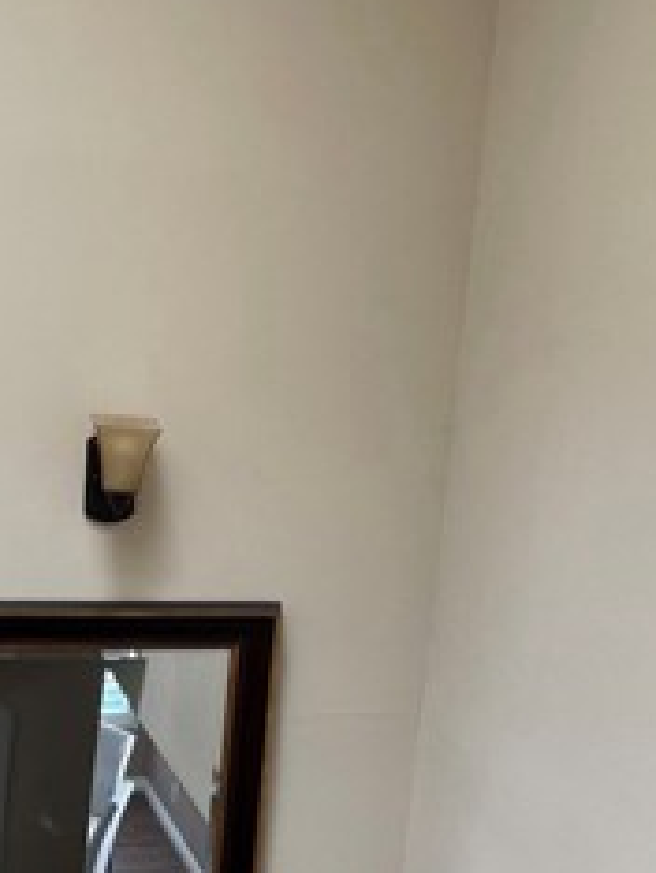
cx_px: 350
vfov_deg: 27.4
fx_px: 1791
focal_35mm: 71
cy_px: 444
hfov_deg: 20.8
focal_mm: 4.2
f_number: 1.6
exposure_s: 1/60
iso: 80
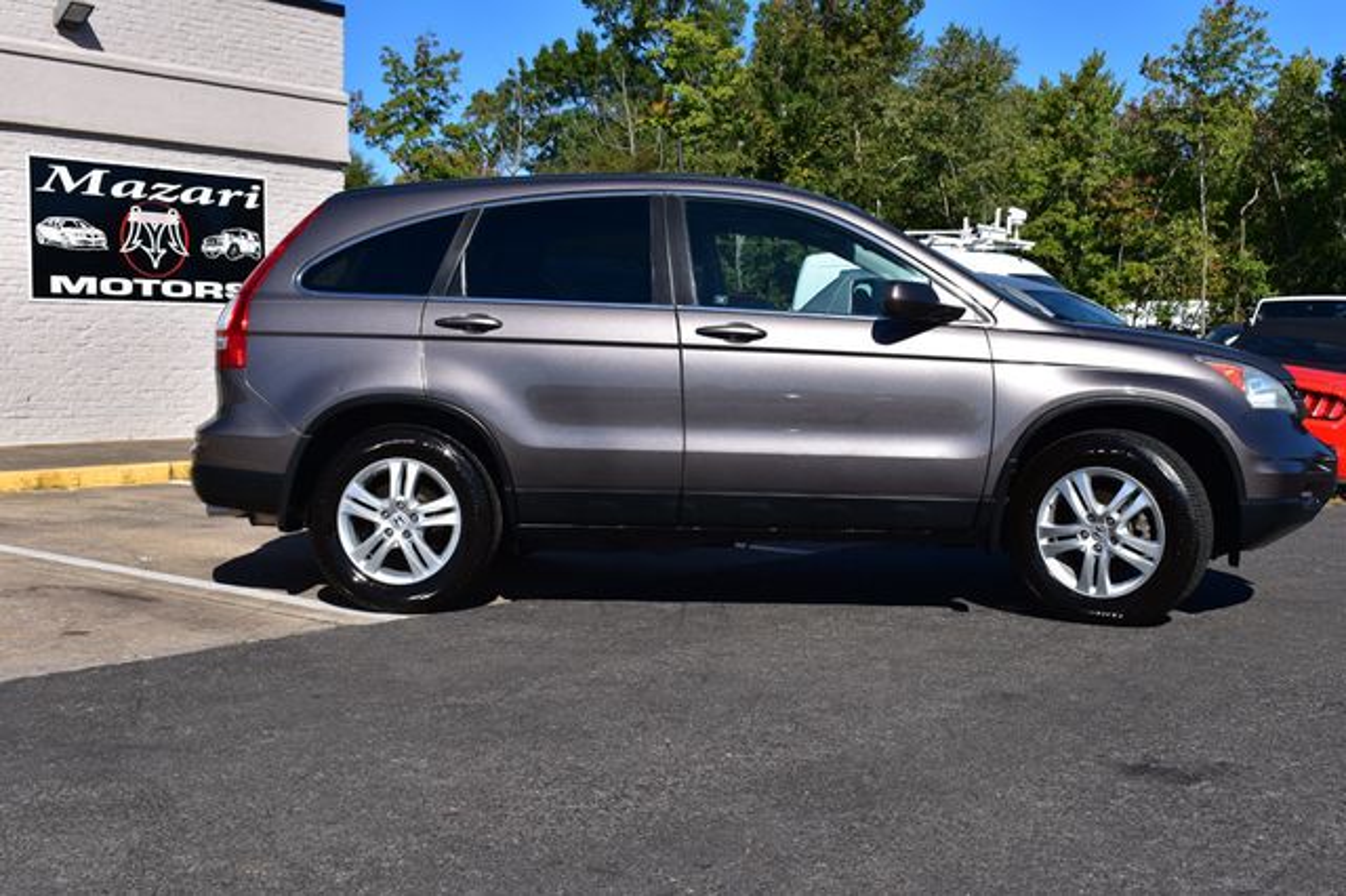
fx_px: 1626
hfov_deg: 45.0
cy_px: 448
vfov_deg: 30.8
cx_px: 673
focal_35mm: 44
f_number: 11
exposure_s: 1/500
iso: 220
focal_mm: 29
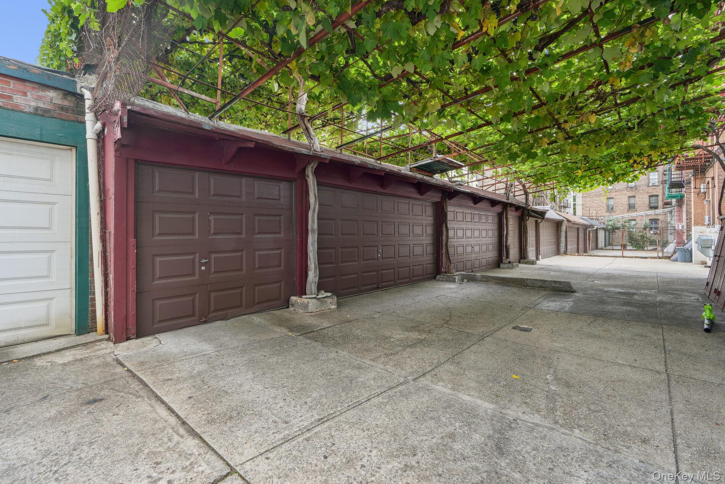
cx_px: 362
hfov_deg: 96.7
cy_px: 242
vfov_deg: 73.8
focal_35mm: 16
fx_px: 322
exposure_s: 1/1.67
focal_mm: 16
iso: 100
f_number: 11
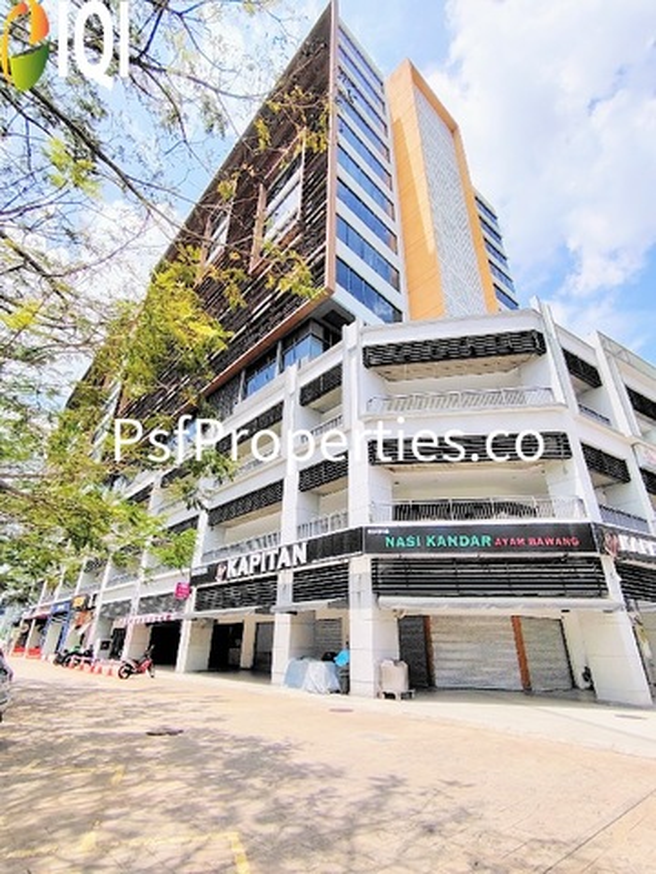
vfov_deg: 91.0
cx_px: 328
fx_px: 430
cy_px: 437
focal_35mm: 17
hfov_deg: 74.7
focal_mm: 1.43
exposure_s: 1/1938
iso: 100
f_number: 2.2
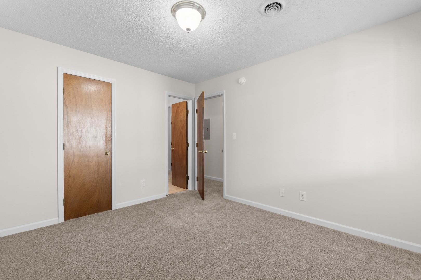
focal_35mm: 15
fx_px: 175
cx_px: 210
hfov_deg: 100.4
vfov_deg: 77.3
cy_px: 140
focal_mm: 10
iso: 100
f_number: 4.5
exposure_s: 1.3
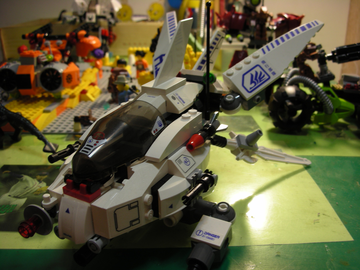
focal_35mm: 35
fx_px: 364
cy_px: 135
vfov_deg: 40.7
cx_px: 180
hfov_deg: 52.6
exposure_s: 1/10.6
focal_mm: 5.8
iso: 50
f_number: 3
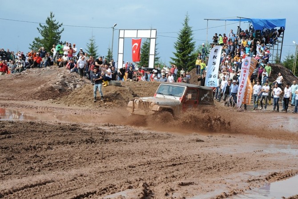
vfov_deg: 17.0
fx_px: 662
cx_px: 149
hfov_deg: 25.4
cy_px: 100
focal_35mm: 80
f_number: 13
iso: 200
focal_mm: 80
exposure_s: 1/160
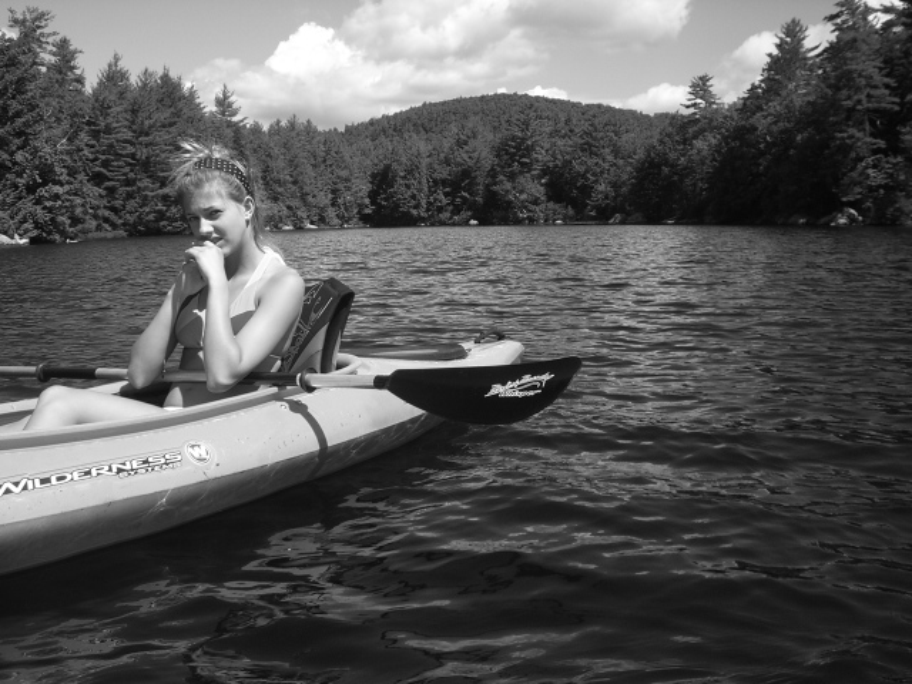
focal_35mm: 38
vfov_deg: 37.7
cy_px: 342
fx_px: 1001
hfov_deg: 49.0
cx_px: 456
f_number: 4.3
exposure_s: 1/500
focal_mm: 6.2
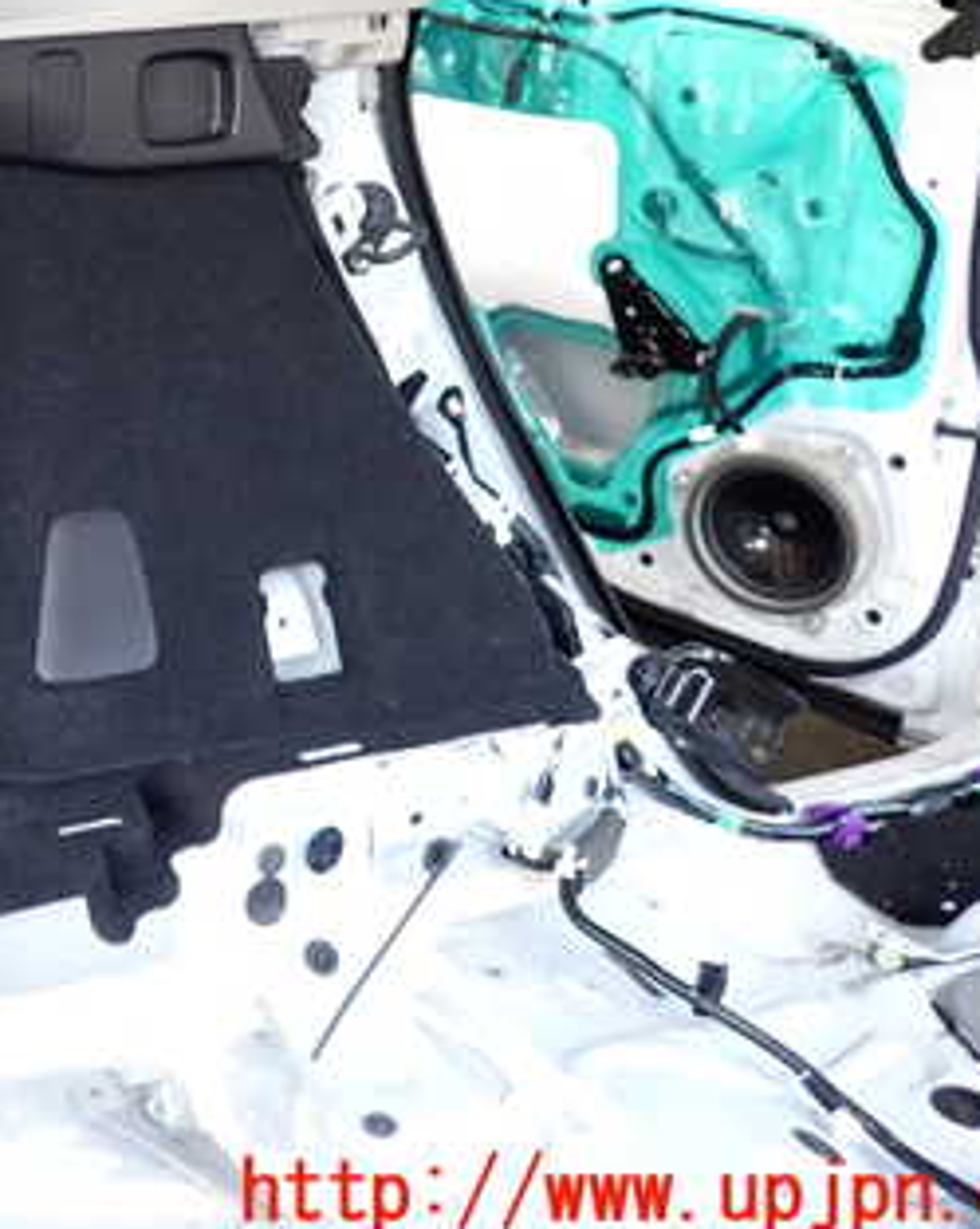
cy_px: 358
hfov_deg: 29.4
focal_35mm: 47
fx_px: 1707
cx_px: -51
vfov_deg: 38.9
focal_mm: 4.5
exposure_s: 1/125
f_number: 2
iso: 200
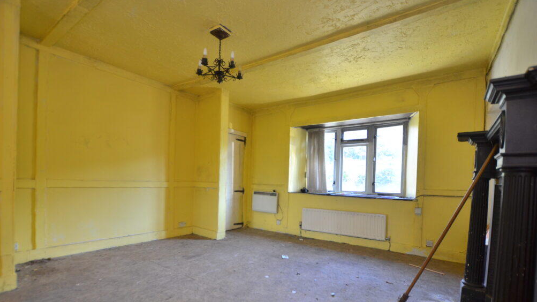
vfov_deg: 66.5
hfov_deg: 99.4
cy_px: 179
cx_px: 271
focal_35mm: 16
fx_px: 228
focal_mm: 10
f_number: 4
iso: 500
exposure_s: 1/60
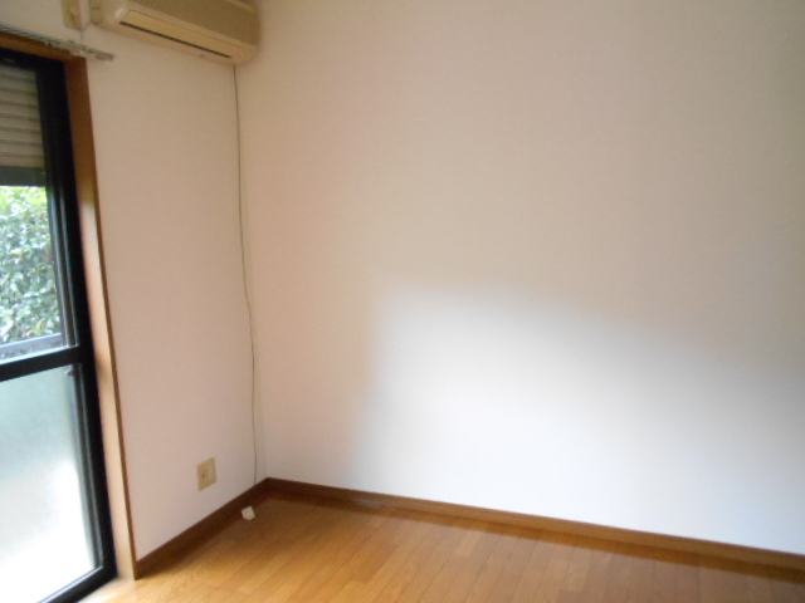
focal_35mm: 26
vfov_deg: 53.1
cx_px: 402
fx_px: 605
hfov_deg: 67.3
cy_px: 302
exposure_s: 1/30
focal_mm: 4.6
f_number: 3.2
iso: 800
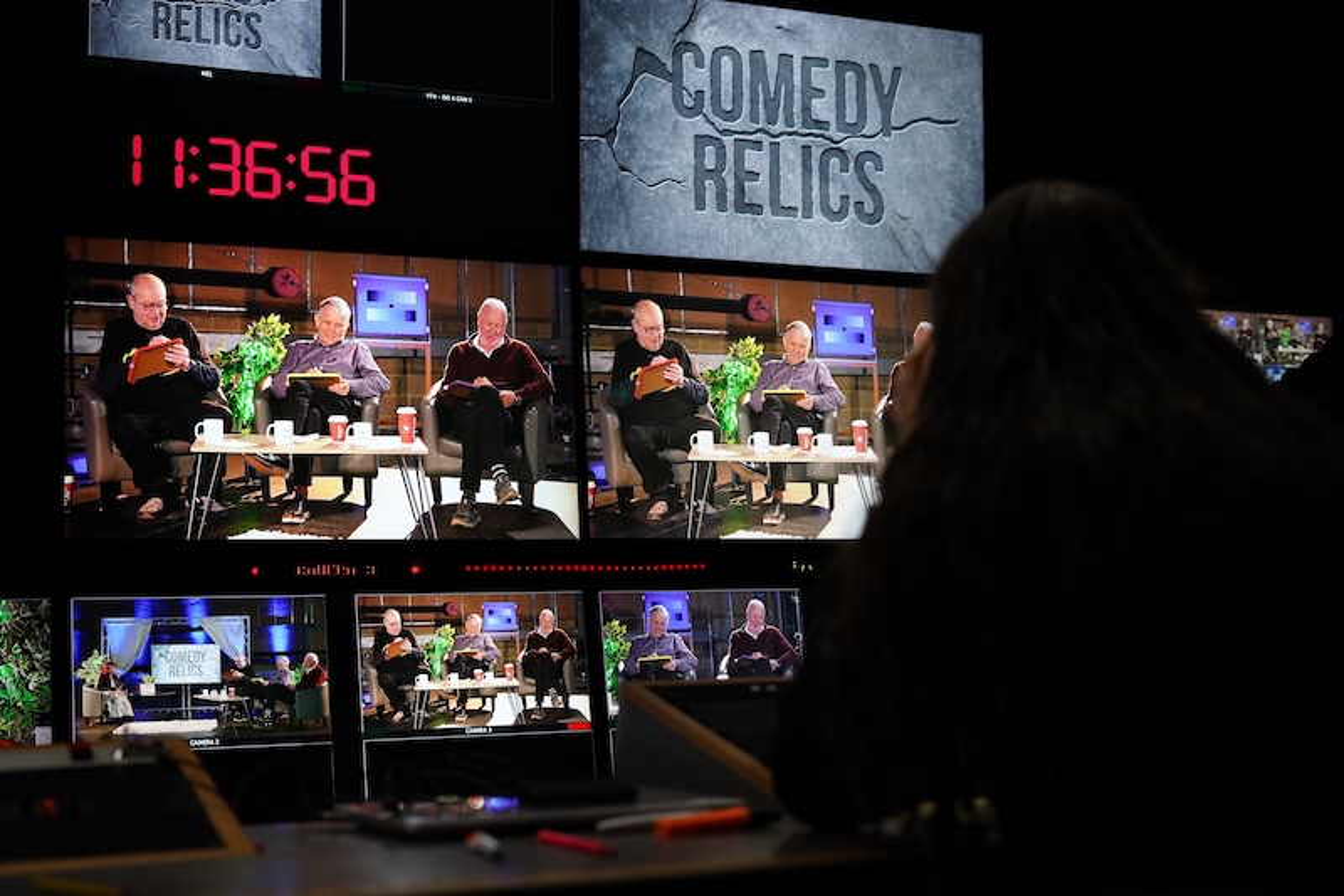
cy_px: 448
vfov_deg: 27.0
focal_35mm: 50
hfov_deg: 39.6
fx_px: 1866
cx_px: 672
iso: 1600
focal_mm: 50
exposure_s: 1/160
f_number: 3.2
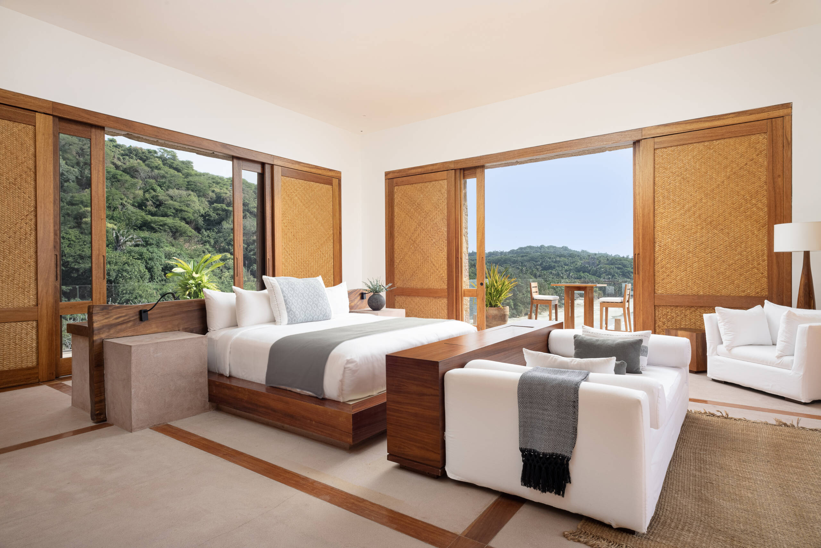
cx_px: 410
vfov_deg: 61.9
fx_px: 456
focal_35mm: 20
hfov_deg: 84.0
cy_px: 274
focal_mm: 20
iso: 320
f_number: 13
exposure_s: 1/250
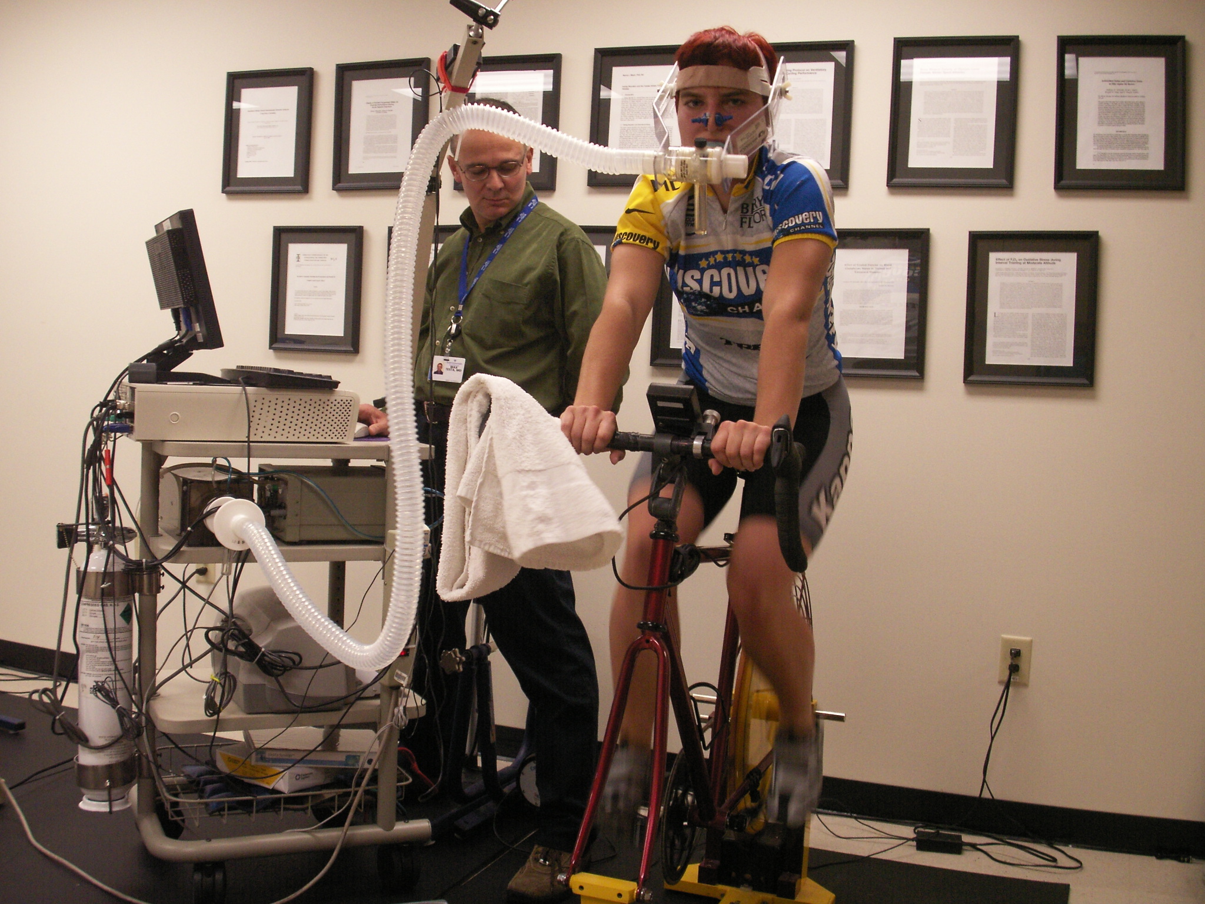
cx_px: 602
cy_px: 452
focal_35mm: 37
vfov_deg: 38.7
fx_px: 1288
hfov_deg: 50.1
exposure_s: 1/30
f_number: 3.5
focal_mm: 7.7
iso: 160
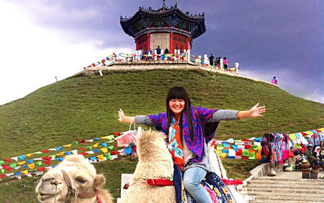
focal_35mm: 50
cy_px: 171
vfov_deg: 25.3
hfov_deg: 40.3
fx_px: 442
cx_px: 161
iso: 80
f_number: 2.8
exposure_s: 1/718
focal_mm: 3.85
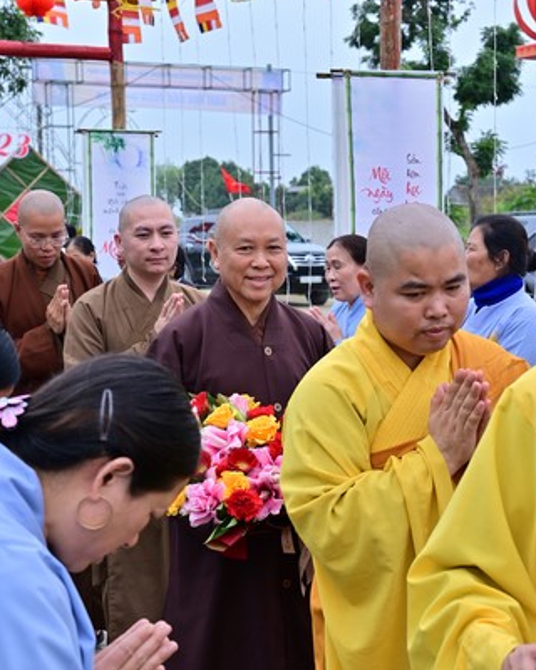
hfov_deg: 24.9
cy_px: 360
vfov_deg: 30.9
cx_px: 332
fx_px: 1210
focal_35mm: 61
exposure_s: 1/200
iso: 100
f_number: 6.3
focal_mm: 40
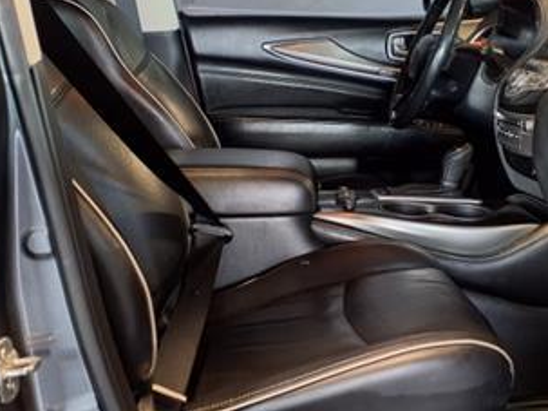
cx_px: 382
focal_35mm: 57
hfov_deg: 33.4
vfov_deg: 25.4
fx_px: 902
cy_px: 123
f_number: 1.9
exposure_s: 1/30
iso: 160
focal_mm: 3.58
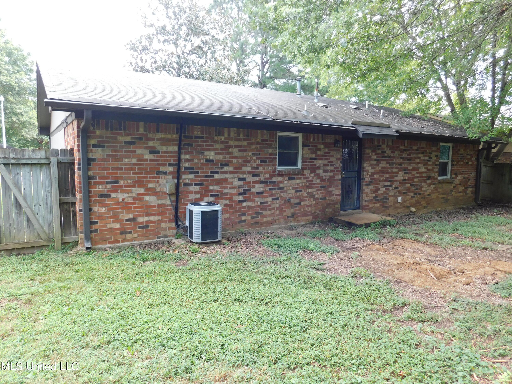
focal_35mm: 24
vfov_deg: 56.8
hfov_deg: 71.6
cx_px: 256
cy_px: 192
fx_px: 355
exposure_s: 1/80
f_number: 3
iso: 125
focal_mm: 4.1
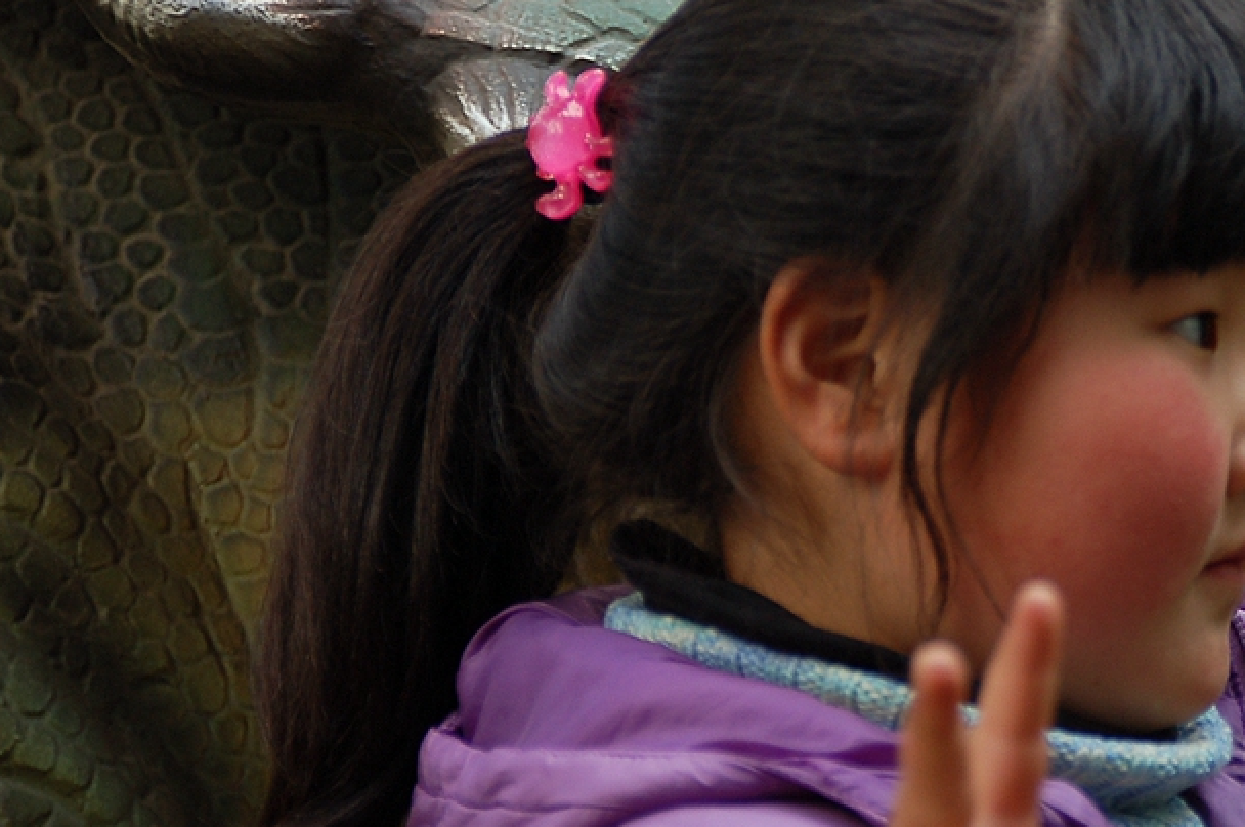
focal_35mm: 215
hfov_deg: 9.6
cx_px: 1038
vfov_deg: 6.4
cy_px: 470
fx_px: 7422
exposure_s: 1/30
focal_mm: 85
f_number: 5
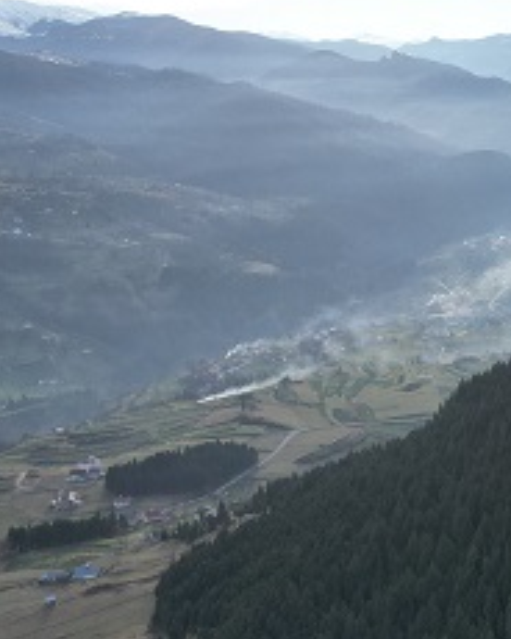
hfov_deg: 23.0
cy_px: 447
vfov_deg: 30.6
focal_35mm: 61
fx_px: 1153
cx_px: 608
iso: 110
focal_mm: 6.72
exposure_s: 1/1600
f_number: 1.7
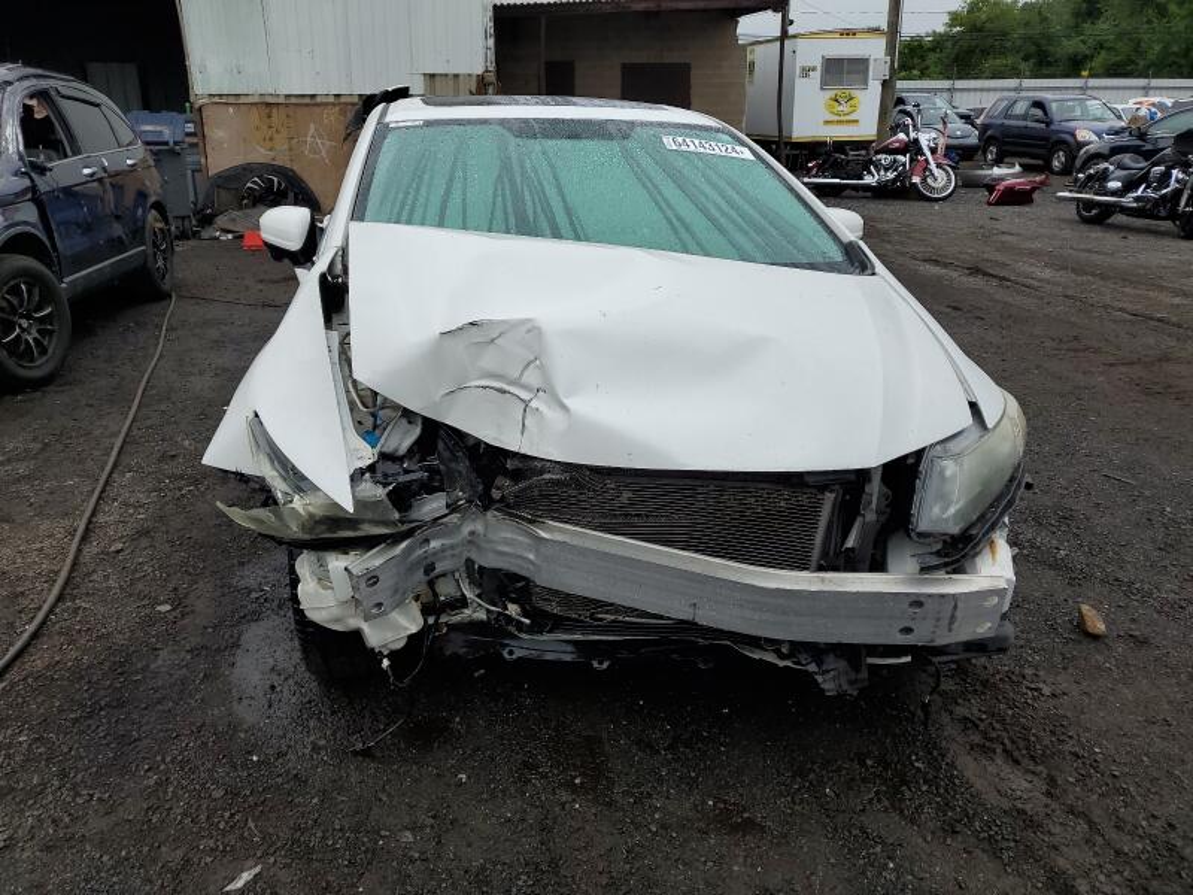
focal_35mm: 26
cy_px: 448
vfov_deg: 53.1
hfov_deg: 67.3
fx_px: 896
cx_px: 596
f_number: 1.5
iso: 50
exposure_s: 1/1000
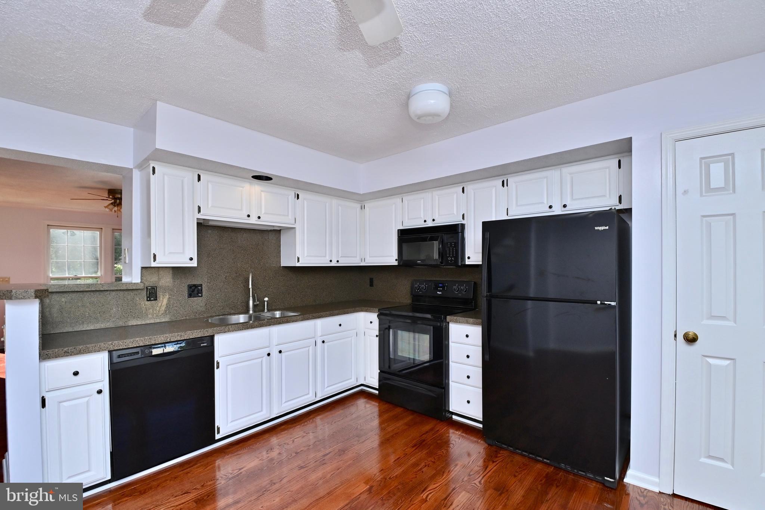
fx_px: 319
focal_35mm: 15
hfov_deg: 100.4
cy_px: 255
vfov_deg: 77.3
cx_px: 382
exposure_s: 1/200
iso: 250
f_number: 7.1
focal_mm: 10
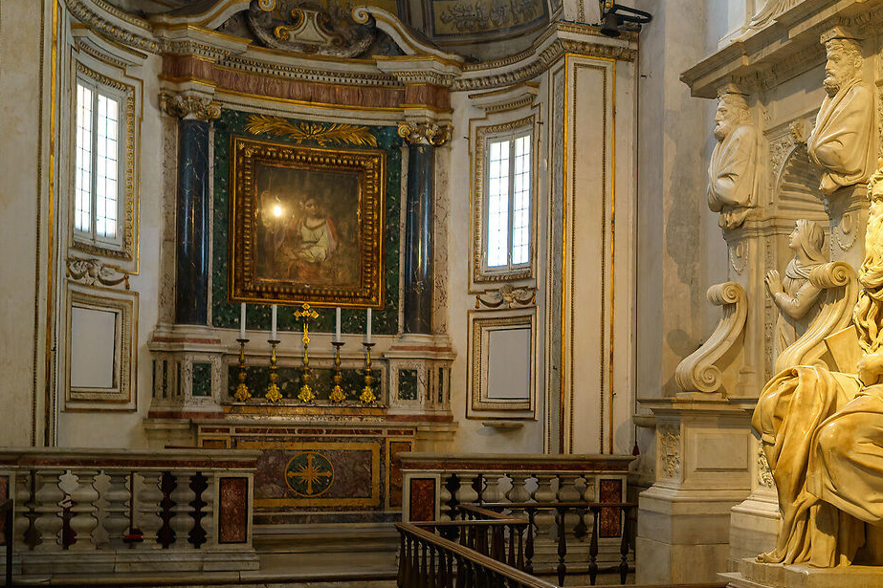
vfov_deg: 25.9
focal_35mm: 52
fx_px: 1275
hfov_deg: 35.1
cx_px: 854
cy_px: 209
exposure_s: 1/30
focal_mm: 20
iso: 200
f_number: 1.8
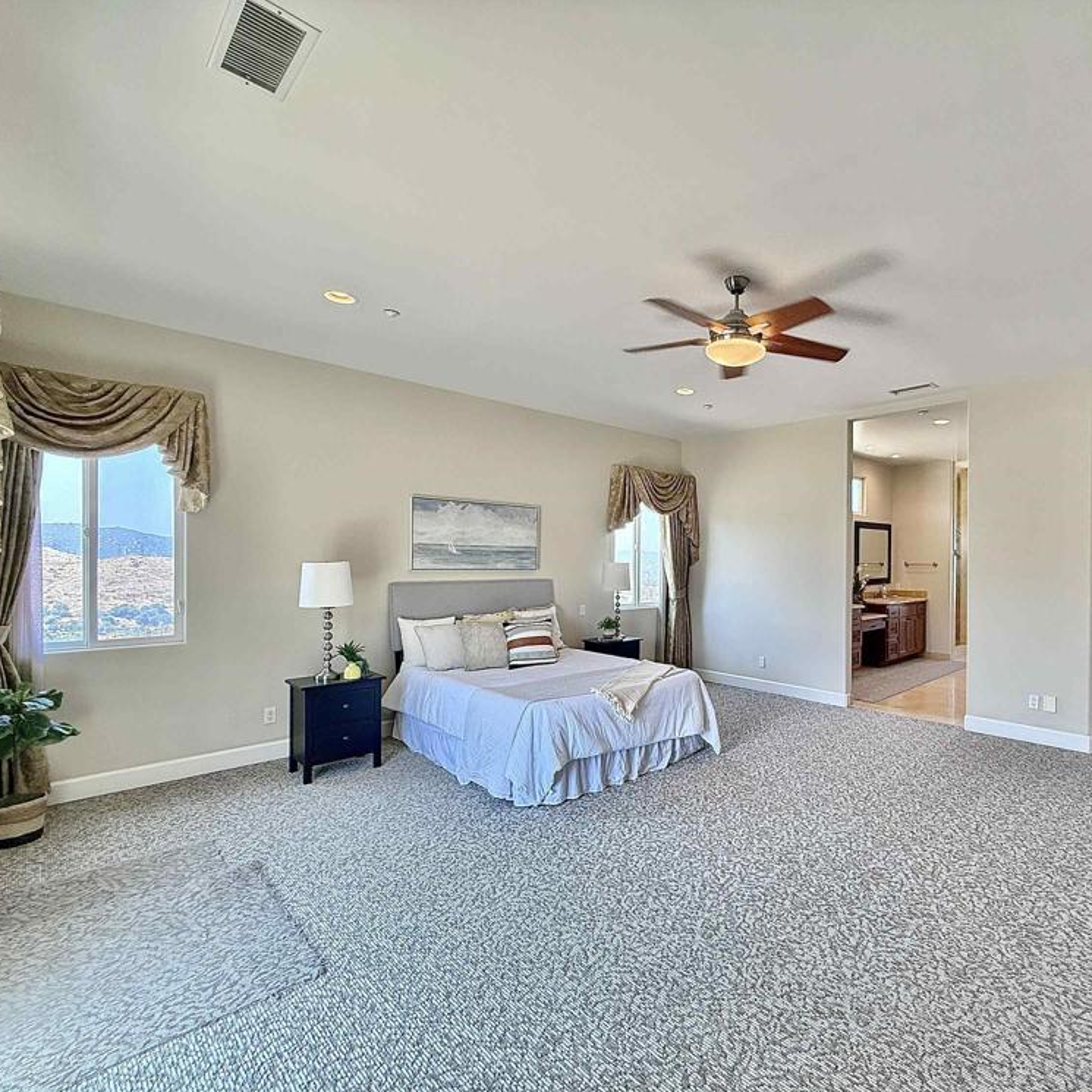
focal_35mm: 17
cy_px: 560
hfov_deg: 81.8
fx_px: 607
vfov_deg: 84.0
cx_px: 705
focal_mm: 2.22
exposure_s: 1/120
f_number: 2.2
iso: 200
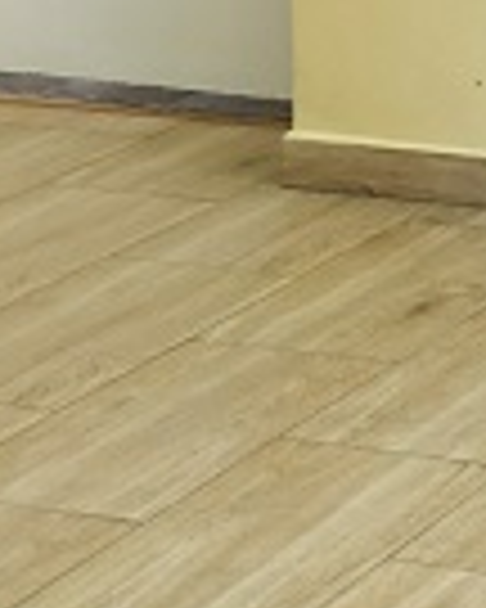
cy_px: -324
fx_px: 3596
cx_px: 842
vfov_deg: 9.4
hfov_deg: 7.5
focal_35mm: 200
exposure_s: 1/100
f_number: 1.8
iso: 80
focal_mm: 5.4
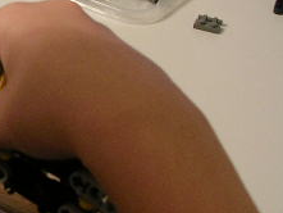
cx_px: -93
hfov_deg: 14.2
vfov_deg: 11.1
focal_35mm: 133
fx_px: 1088
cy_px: 19
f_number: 3
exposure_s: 1/5.4
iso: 67
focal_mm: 7.1
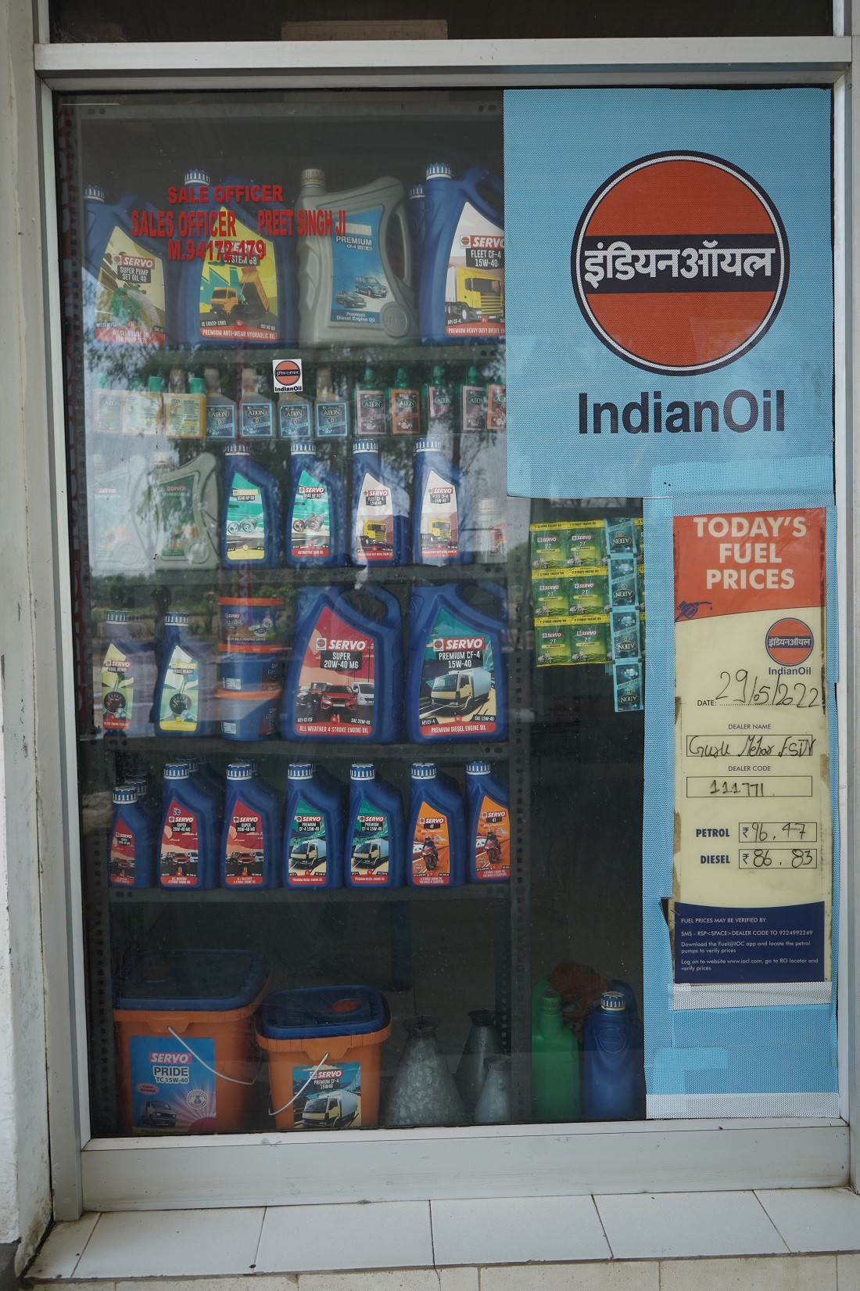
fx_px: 1075
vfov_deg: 61.9
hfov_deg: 43.6
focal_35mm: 30
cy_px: 646
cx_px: 430
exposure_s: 1/100
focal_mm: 30
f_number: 5.6
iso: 160
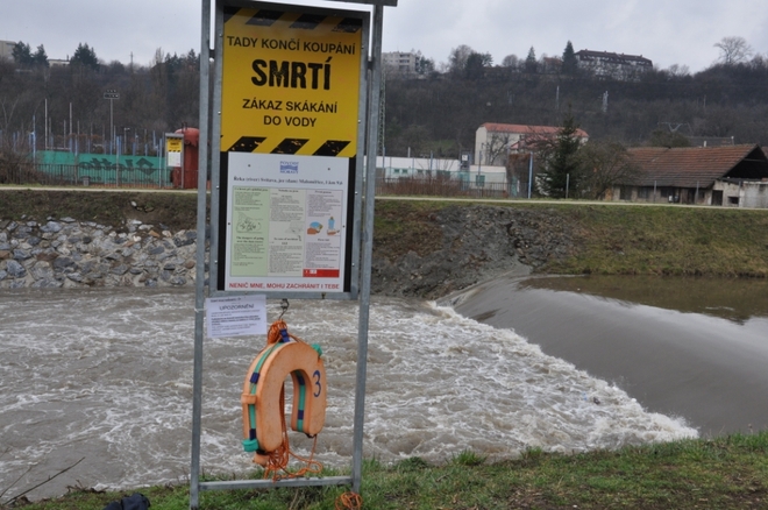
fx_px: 799
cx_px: 384
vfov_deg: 35.4
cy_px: 255
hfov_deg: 51.3
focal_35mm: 38
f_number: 13
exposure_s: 1/160
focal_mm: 25
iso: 400
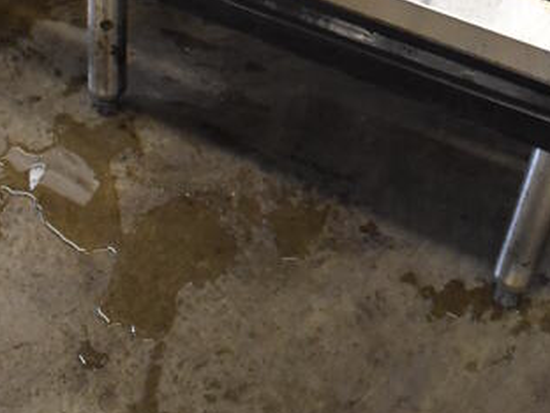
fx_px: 1208
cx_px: 391
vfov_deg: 17.5
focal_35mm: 76
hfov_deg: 25.4
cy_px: -197
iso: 2200
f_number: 3.5
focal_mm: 18
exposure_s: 1/125
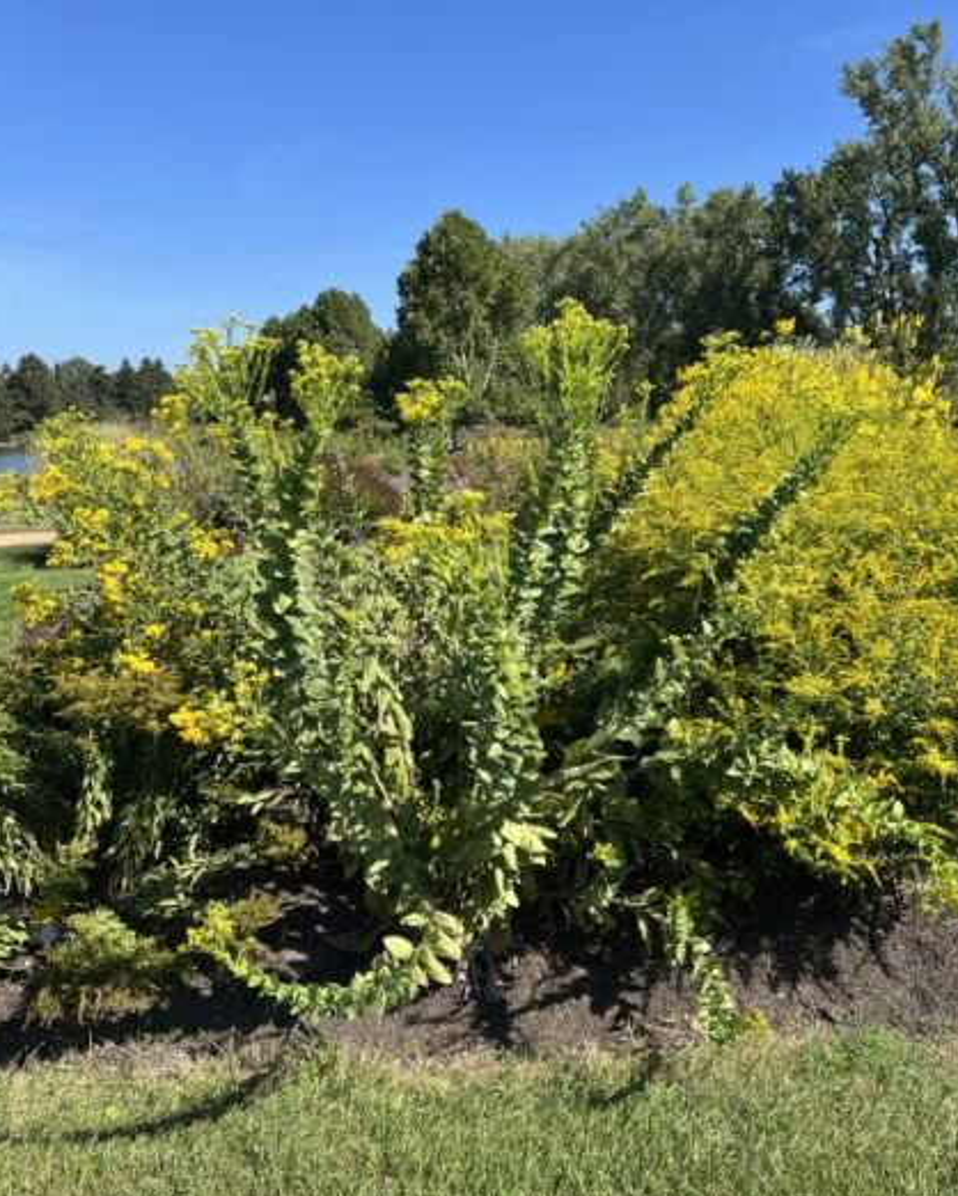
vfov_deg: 62.1
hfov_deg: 51.6
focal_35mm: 28
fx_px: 992
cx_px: 484
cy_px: 658
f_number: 1.5
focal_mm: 5.7
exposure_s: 1/2208
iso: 50
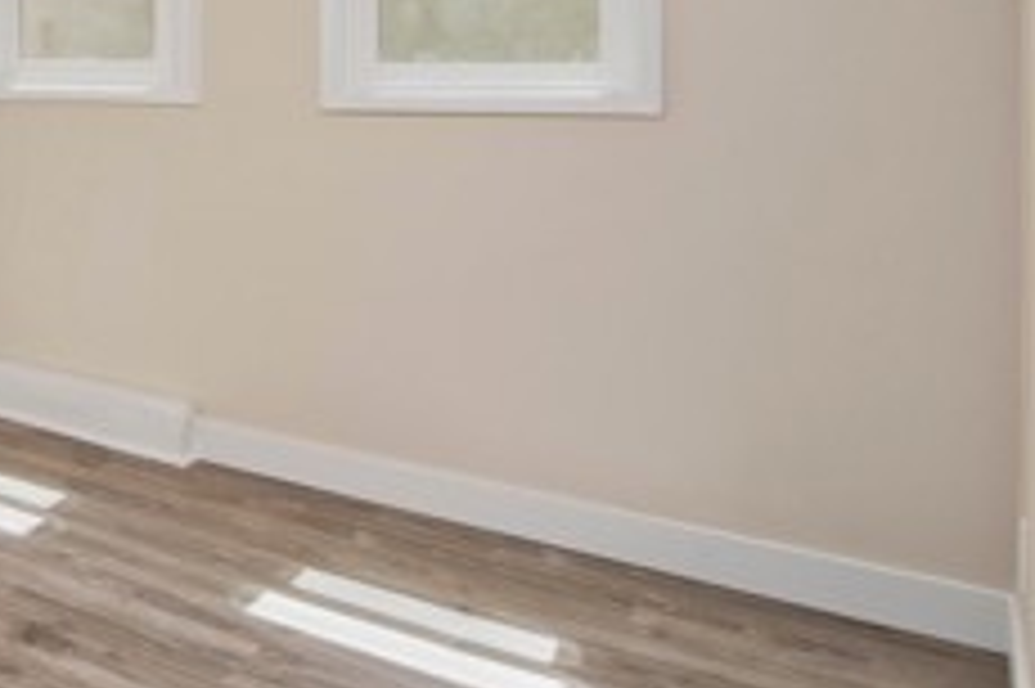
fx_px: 1120
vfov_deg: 32.1
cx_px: -360
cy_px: 38
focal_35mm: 39
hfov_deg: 33.4
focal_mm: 14
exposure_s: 1/400
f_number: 5.6
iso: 400
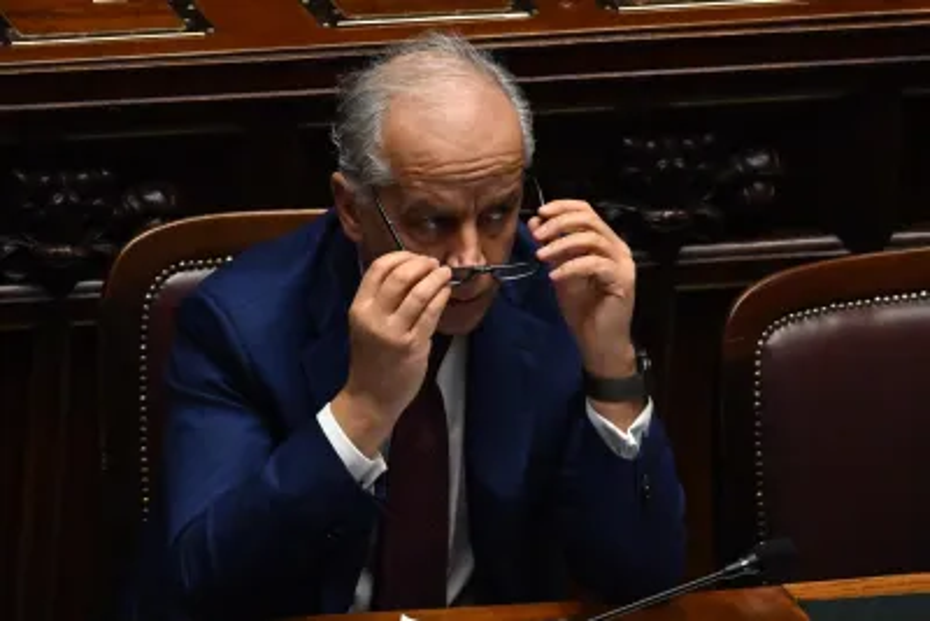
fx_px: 15505
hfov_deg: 3.4
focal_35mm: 600
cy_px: 310
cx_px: 465
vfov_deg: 2.3
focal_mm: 400
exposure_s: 1/250
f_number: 5.6
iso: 8000
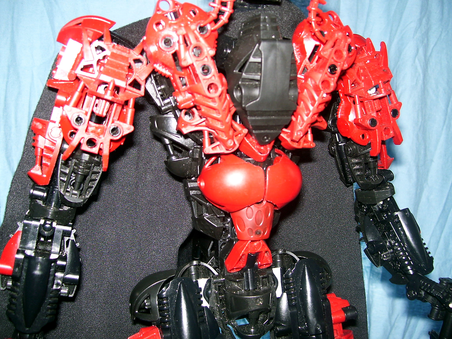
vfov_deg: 39.7
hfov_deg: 51.4
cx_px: 226
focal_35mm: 36
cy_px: 170
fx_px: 470
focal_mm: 6
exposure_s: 1/60
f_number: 2.7
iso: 80
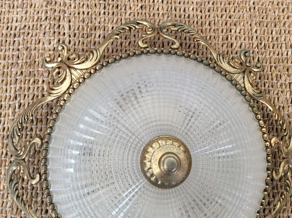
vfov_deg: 44.1
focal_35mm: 32
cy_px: 109
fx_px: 270
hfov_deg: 56.9
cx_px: 146
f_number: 2.4
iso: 40
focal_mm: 3.3
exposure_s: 1/33
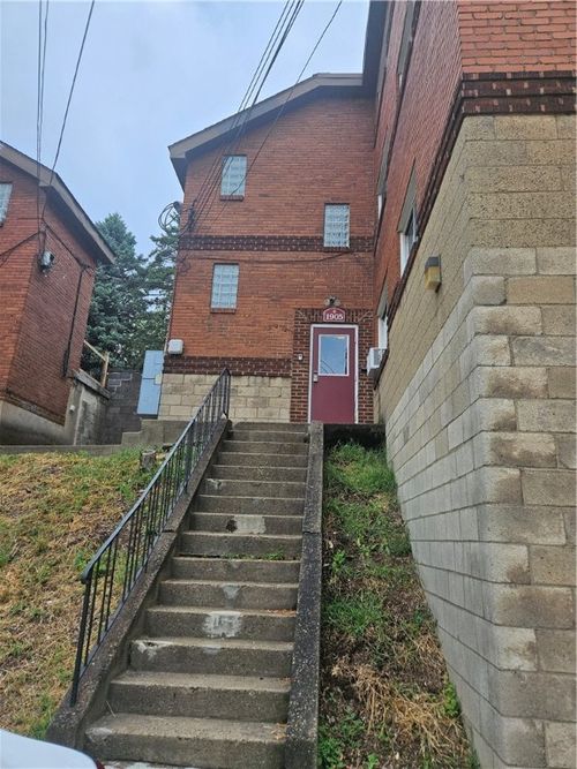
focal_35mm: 23
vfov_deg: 73.9
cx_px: 288
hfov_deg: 58.9
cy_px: 384
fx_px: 511
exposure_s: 1/2000
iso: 50
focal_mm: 5.4
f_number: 1.8
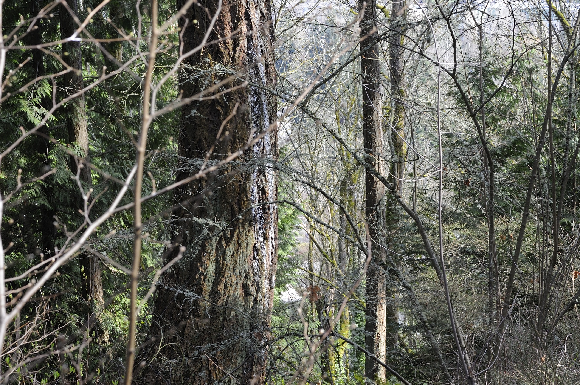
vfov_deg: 17.2
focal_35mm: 79
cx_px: 449
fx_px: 1272
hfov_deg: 25.3
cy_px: 223
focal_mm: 50
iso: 800
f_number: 9
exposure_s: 1/320
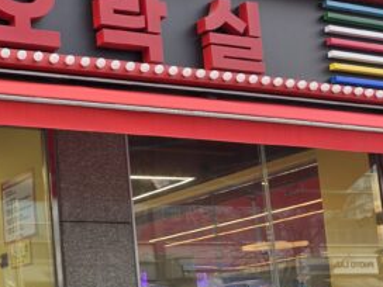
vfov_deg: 22.0
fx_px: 719
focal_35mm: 65
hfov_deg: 26.0
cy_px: 263
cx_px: -99
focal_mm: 6.5
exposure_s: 1/120
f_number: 1.4
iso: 16
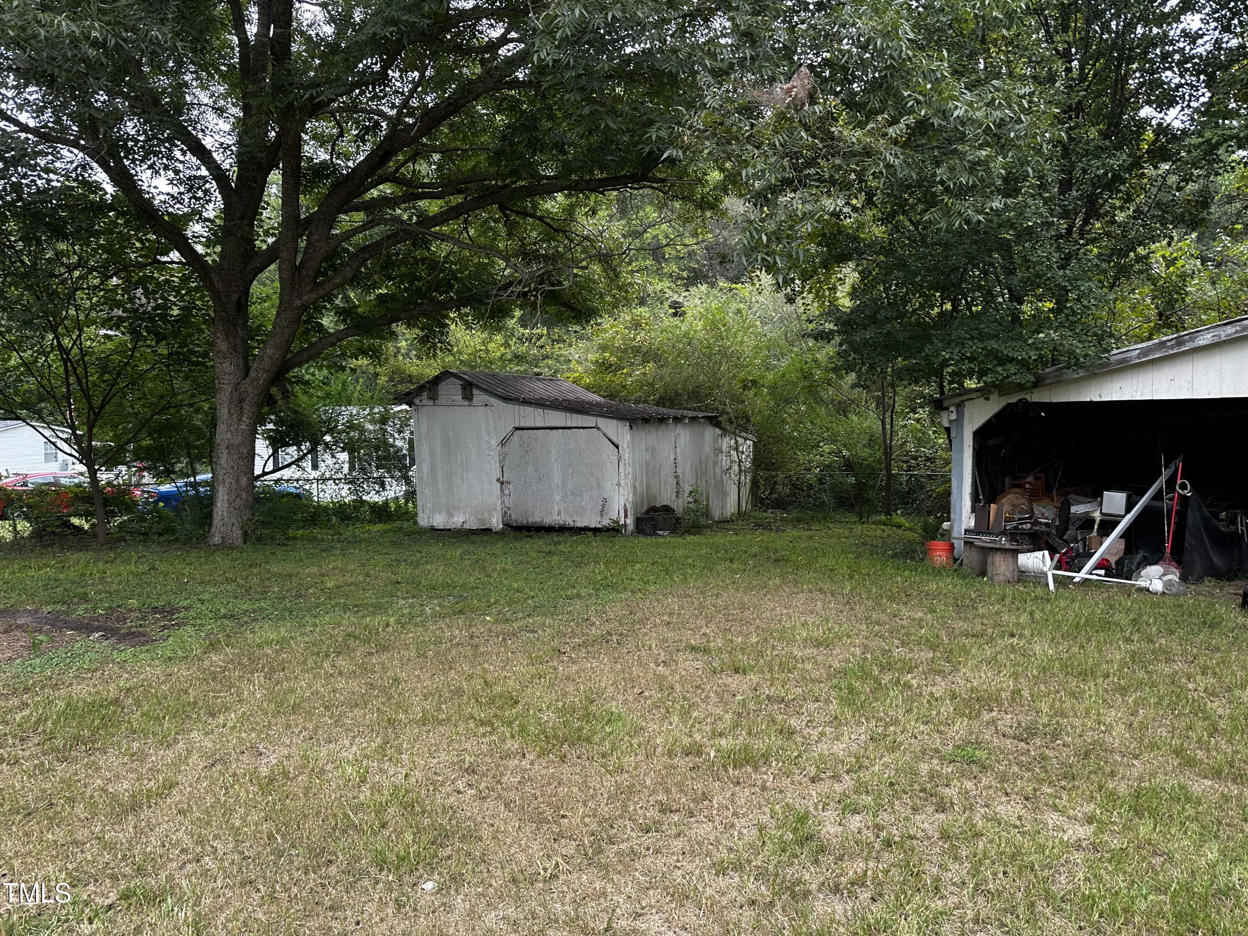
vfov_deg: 56.8
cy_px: 468
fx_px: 865
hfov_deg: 71.6
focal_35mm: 24
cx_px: 624
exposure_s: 1/161
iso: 64
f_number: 1.78
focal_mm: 6.86
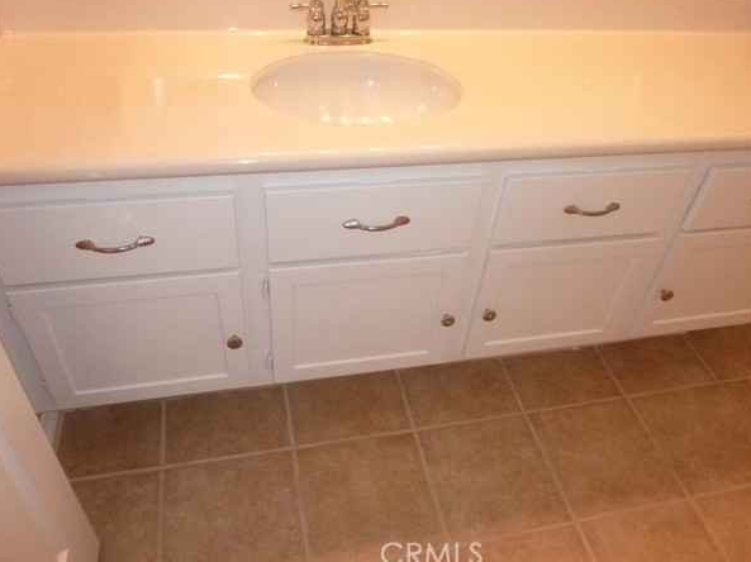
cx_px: 380
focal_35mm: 27
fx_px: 585
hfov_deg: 65.4
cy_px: 268
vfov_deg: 51.3
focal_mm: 4.5
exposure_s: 1/30
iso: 250
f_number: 3.3
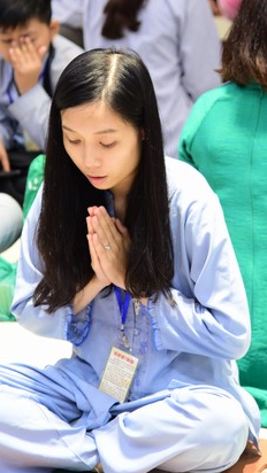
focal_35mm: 162
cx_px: 134
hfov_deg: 7.5
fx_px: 2037
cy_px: 149
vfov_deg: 13.3
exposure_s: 1/40
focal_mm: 98
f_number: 4
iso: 1250
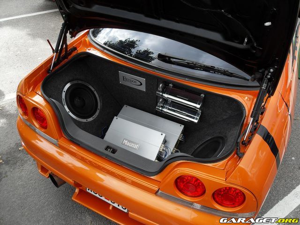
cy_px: 112
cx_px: 150
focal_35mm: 28
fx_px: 243
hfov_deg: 63.4
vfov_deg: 49.7
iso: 80
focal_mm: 6
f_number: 2.8
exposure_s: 1/350
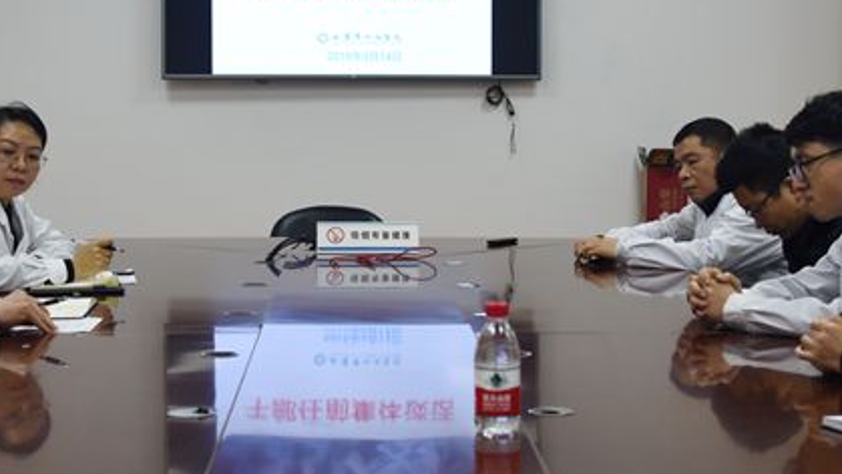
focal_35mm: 70
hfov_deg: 30.1
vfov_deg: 17.2
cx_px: 392
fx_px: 1563
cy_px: 264
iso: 800
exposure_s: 1/80
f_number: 4.5
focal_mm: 35
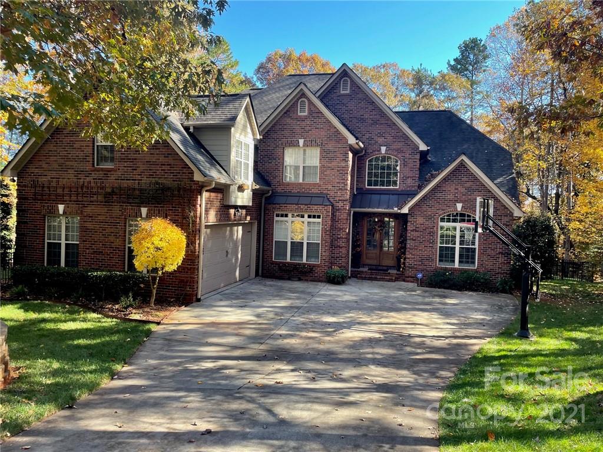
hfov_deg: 67.3
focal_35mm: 26
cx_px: 302
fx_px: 453
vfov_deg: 53.1
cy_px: 226
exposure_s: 1/231
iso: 32
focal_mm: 4.2
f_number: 1.6
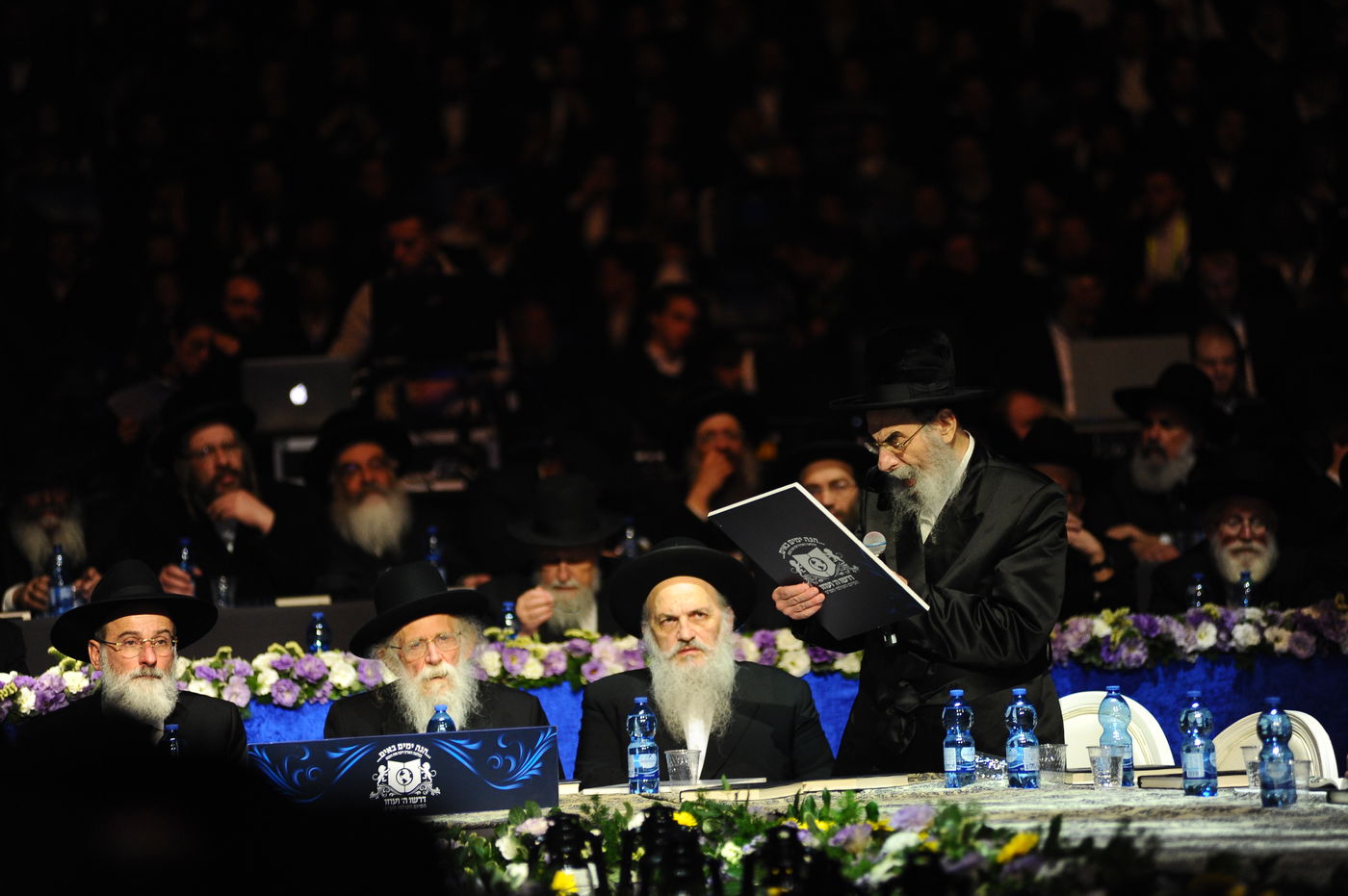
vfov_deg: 6.9
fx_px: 7483
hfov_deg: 10.3
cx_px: 674
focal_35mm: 200
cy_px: 448
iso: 1600
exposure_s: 1/160
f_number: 2.8
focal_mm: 200
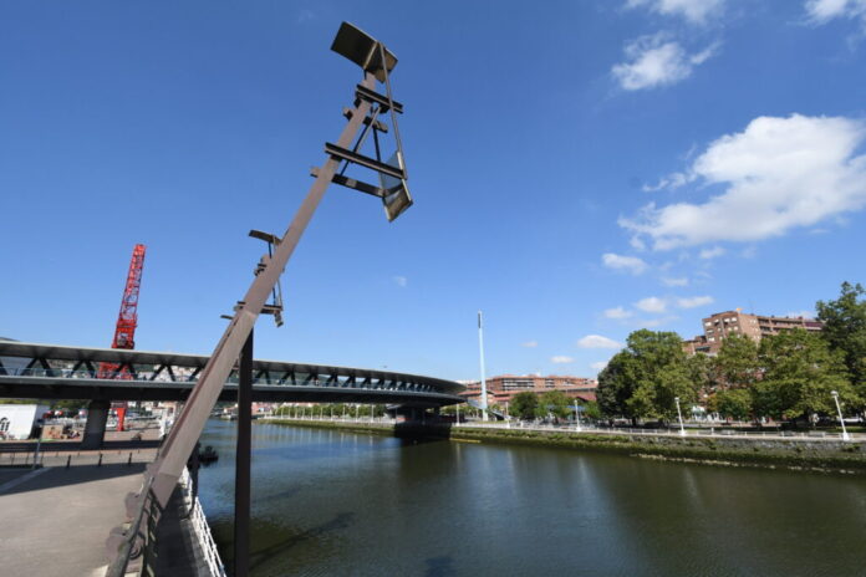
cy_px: 288
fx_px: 361
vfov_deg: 77.3
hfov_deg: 100.4
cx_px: 433
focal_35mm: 15
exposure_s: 1/1600
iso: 640
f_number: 8
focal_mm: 10
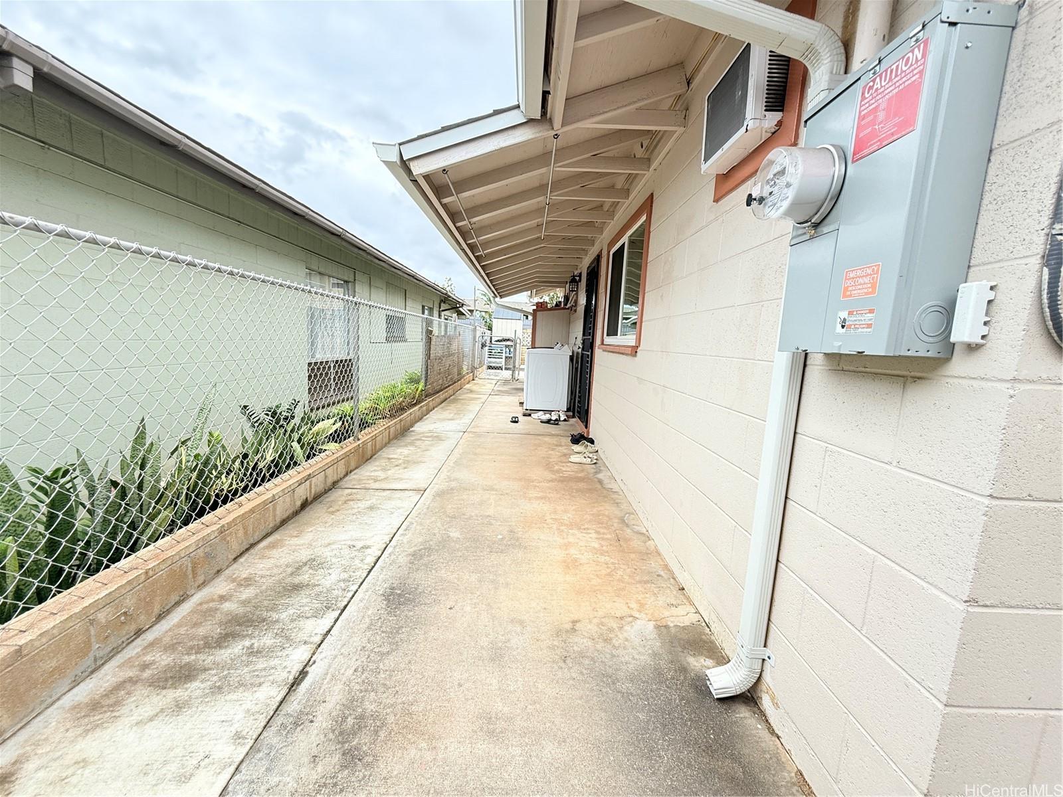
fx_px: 430
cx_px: 532
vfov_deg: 85.7
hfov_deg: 102.1
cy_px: 398
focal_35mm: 14
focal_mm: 2.22
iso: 64
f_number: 2.2
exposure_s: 1/363
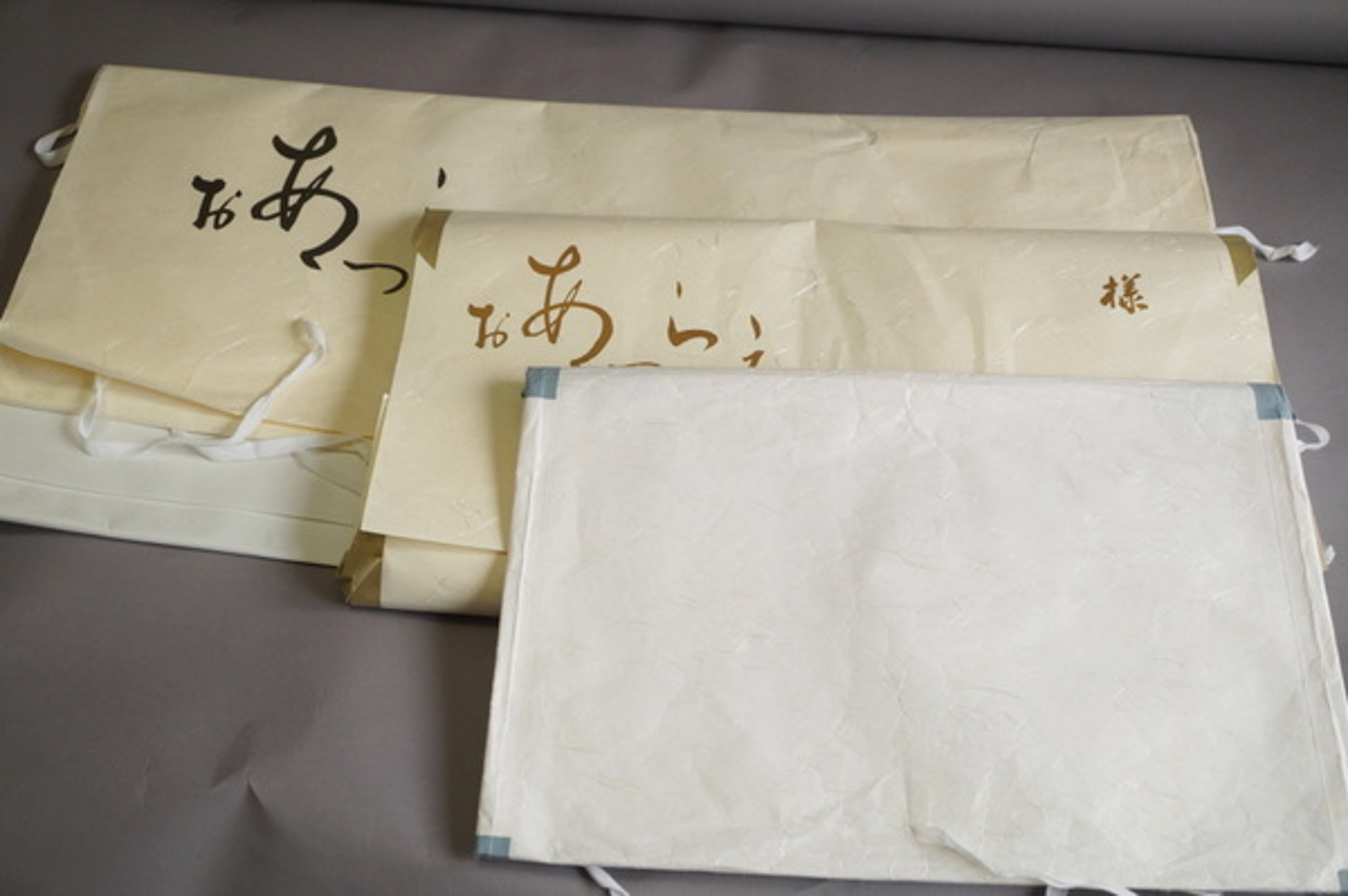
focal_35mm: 45
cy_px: 448
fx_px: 1684
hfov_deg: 43.6
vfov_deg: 29.8
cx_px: 674
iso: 400
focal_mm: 30
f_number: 4
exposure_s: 1/160
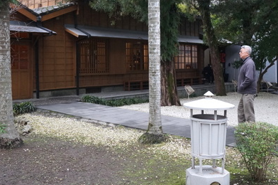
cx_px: 146
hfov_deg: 40.4
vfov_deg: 27.3
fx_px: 378
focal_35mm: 49
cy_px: 61
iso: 800
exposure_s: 1/160
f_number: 4
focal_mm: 20
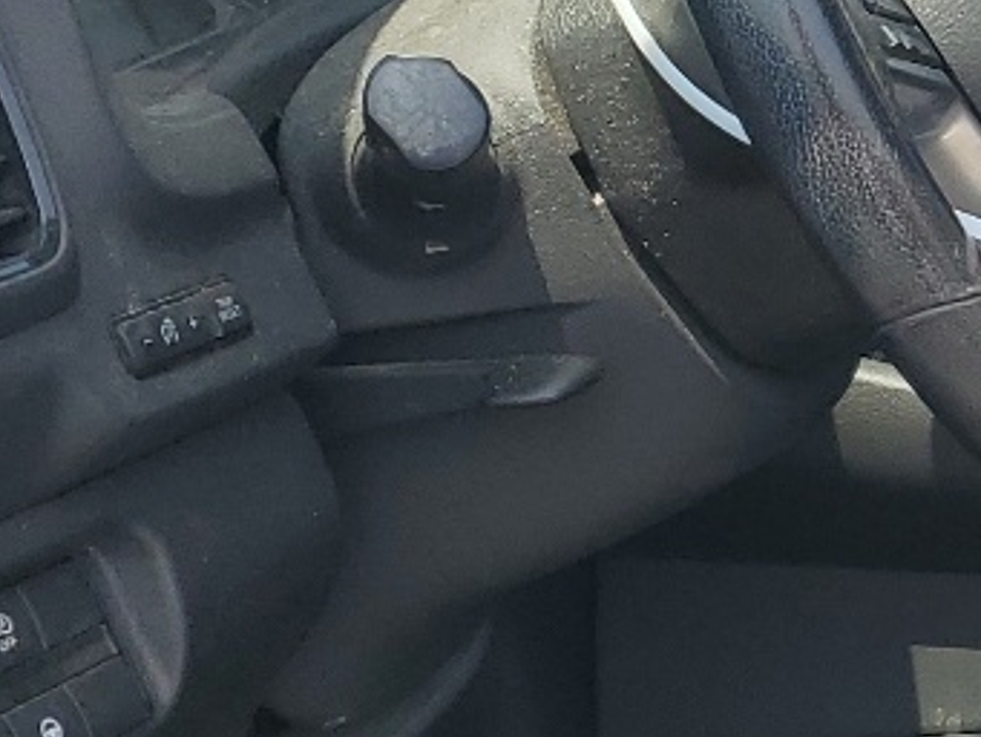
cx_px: 1856
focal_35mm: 122
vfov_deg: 12.1
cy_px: 662
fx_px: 3459
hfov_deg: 14.0
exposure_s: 1/1250
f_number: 1.5
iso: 50
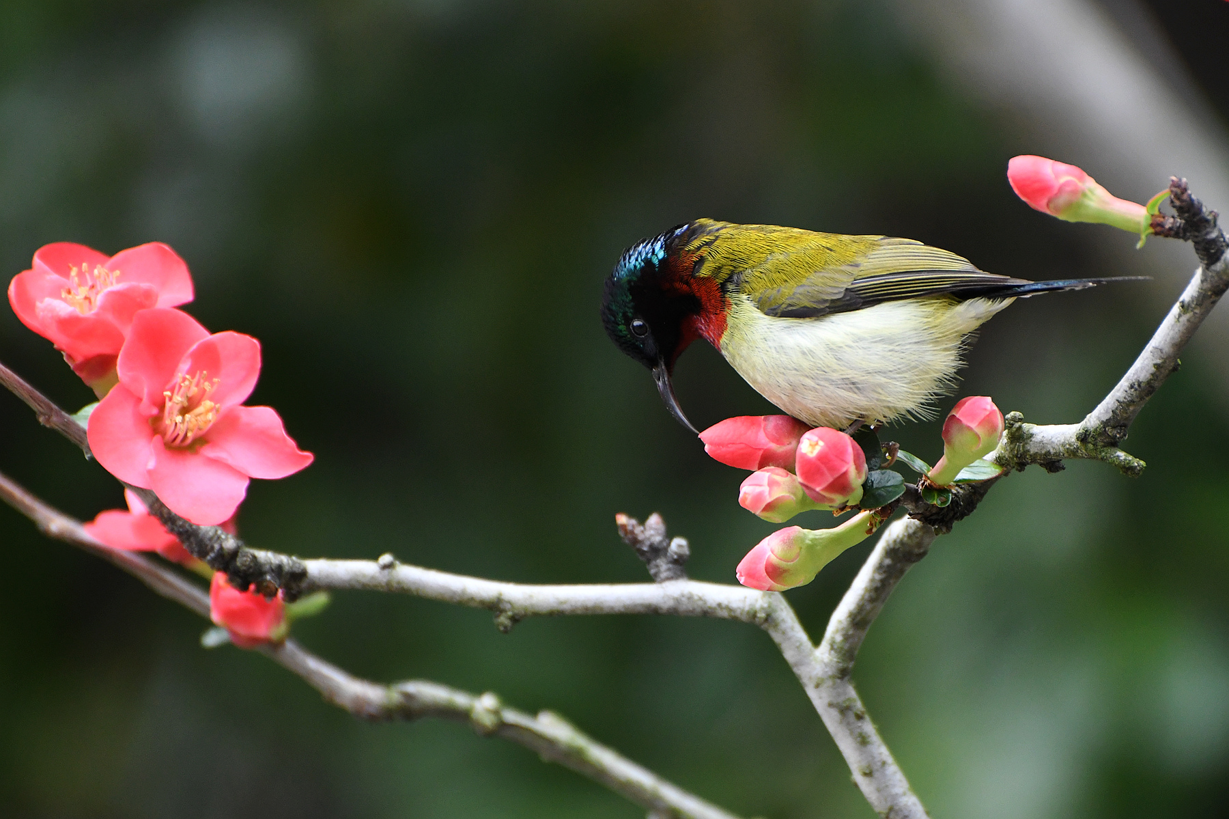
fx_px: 15357
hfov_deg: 4.6
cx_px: 614
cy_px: 410
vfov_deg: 3.1
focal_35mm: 450
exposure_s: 1/320
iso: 1600
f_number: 5.6
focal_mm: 300
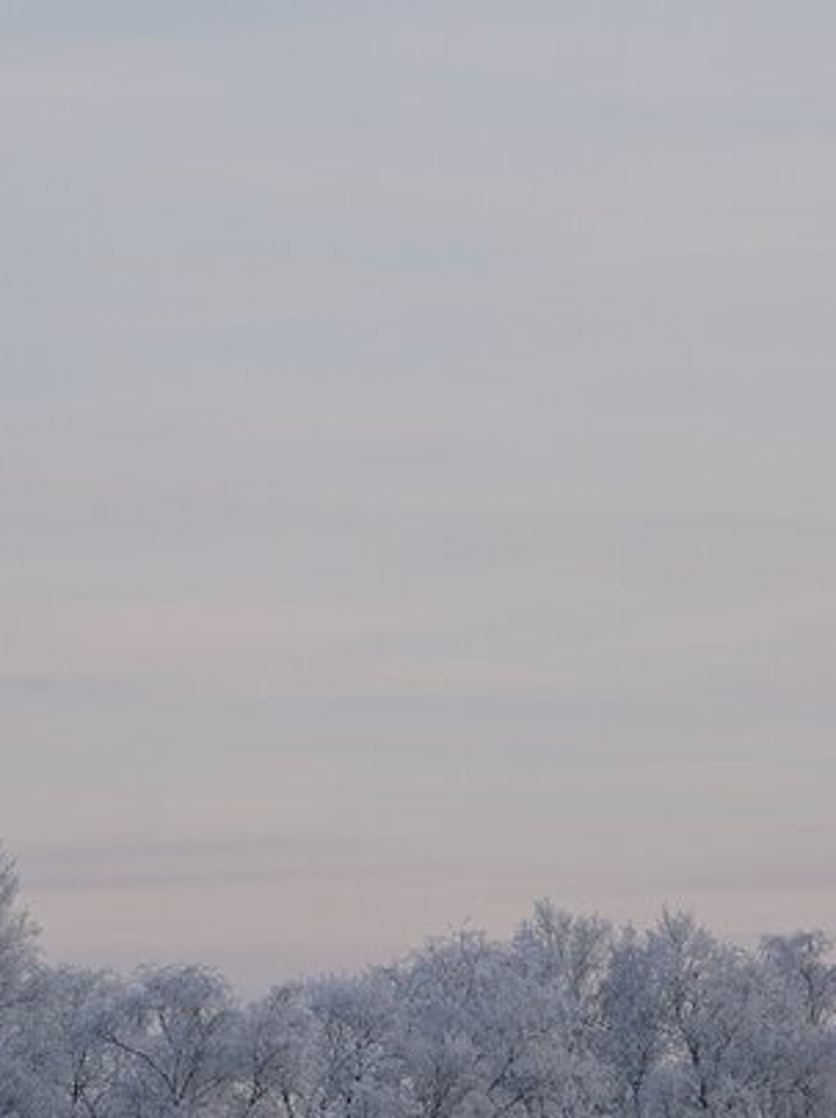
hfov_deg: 5.2
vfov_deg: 7.0
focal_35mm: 285
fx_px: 9192
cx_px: 258
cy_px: 665
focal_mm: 80
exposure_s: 1/120
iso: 200
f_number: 8
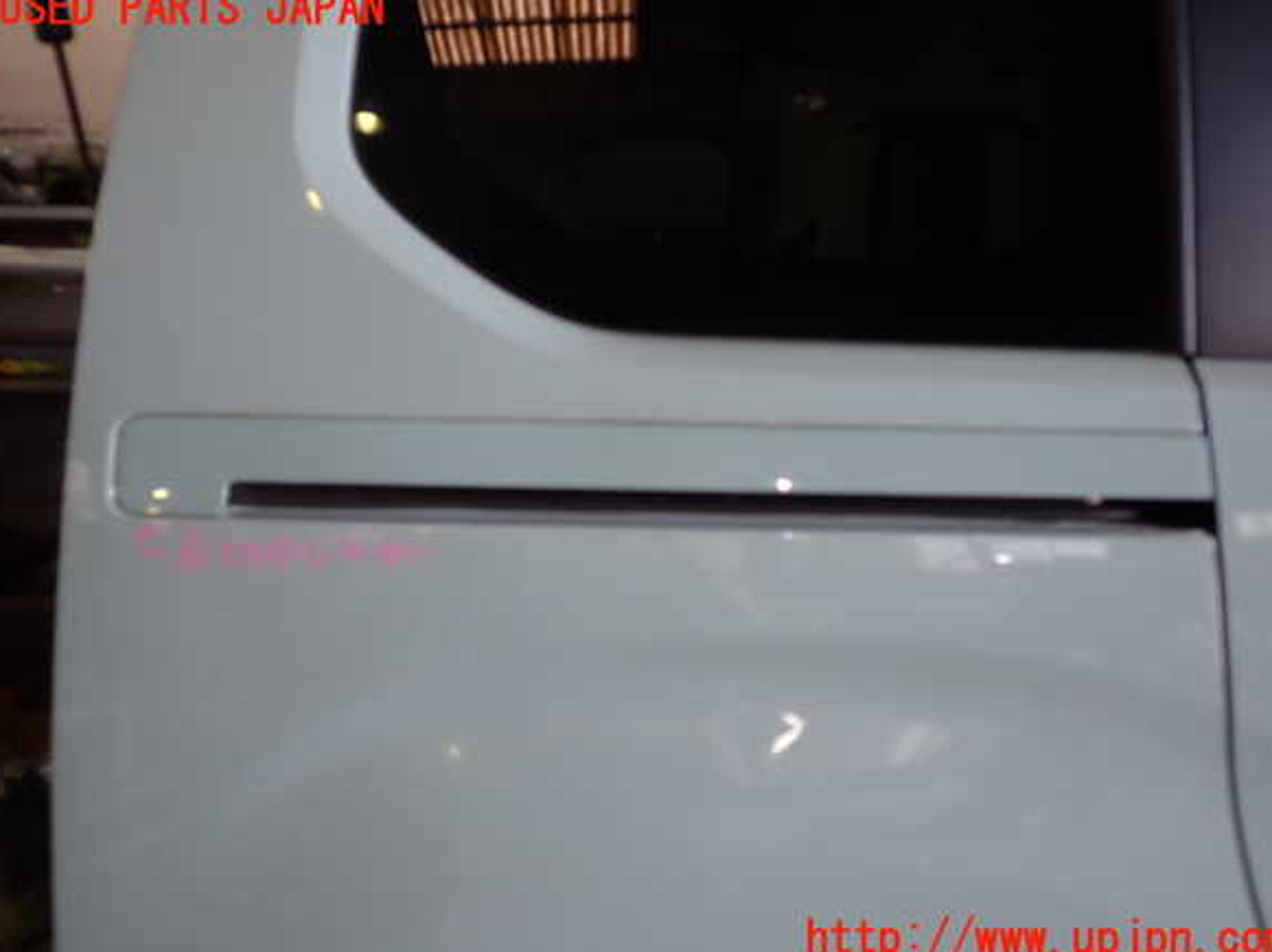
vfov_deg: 45.4
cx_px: 644
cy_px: 475
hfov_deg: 58.4
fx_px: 1138
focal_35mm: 31
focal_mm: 5.4
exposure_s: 1/60
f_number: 2.3
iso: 100
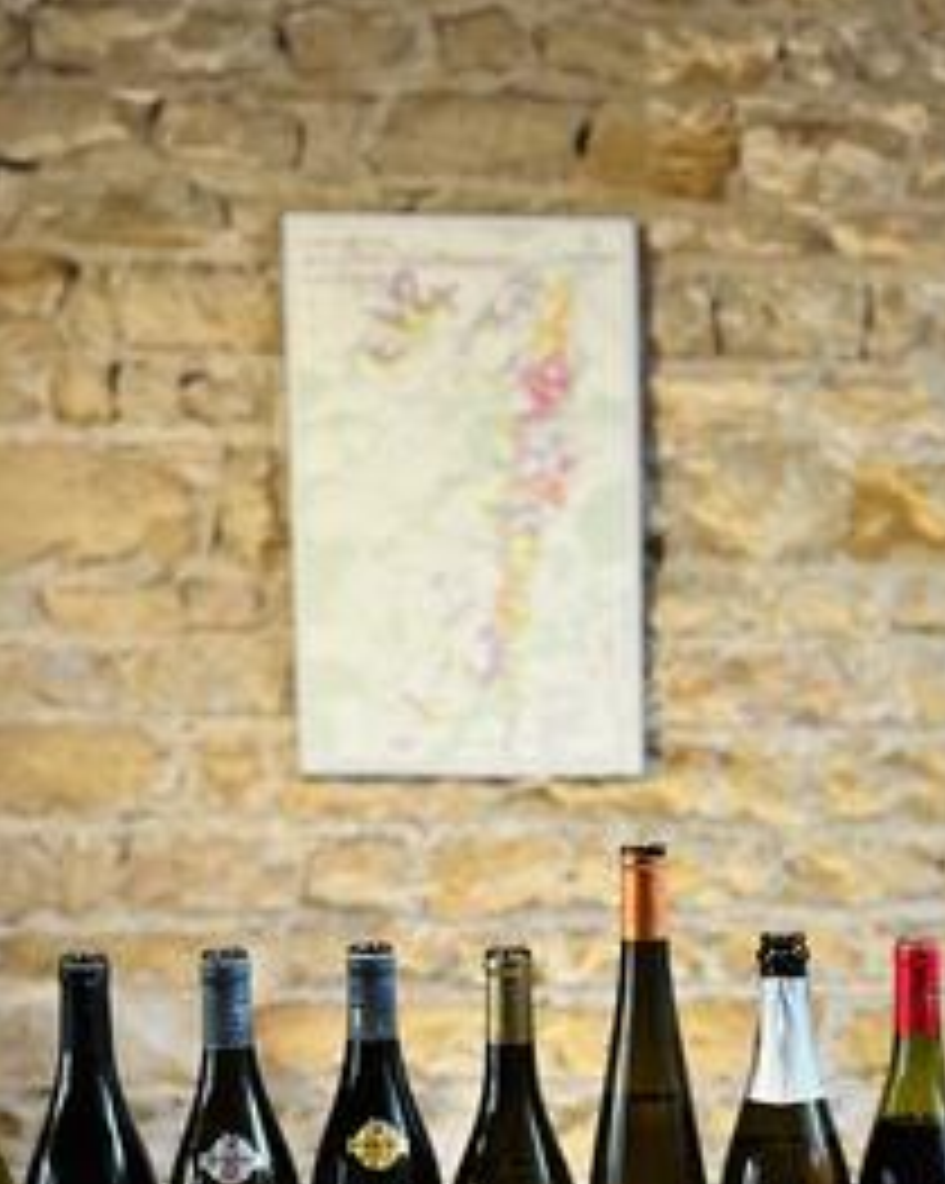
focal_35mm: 58
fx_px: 2030
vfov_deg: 31.9
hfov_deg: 25.6
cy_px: 878
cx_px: 788
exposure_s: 1/50
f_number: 1.6
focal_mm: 5.1
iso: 100
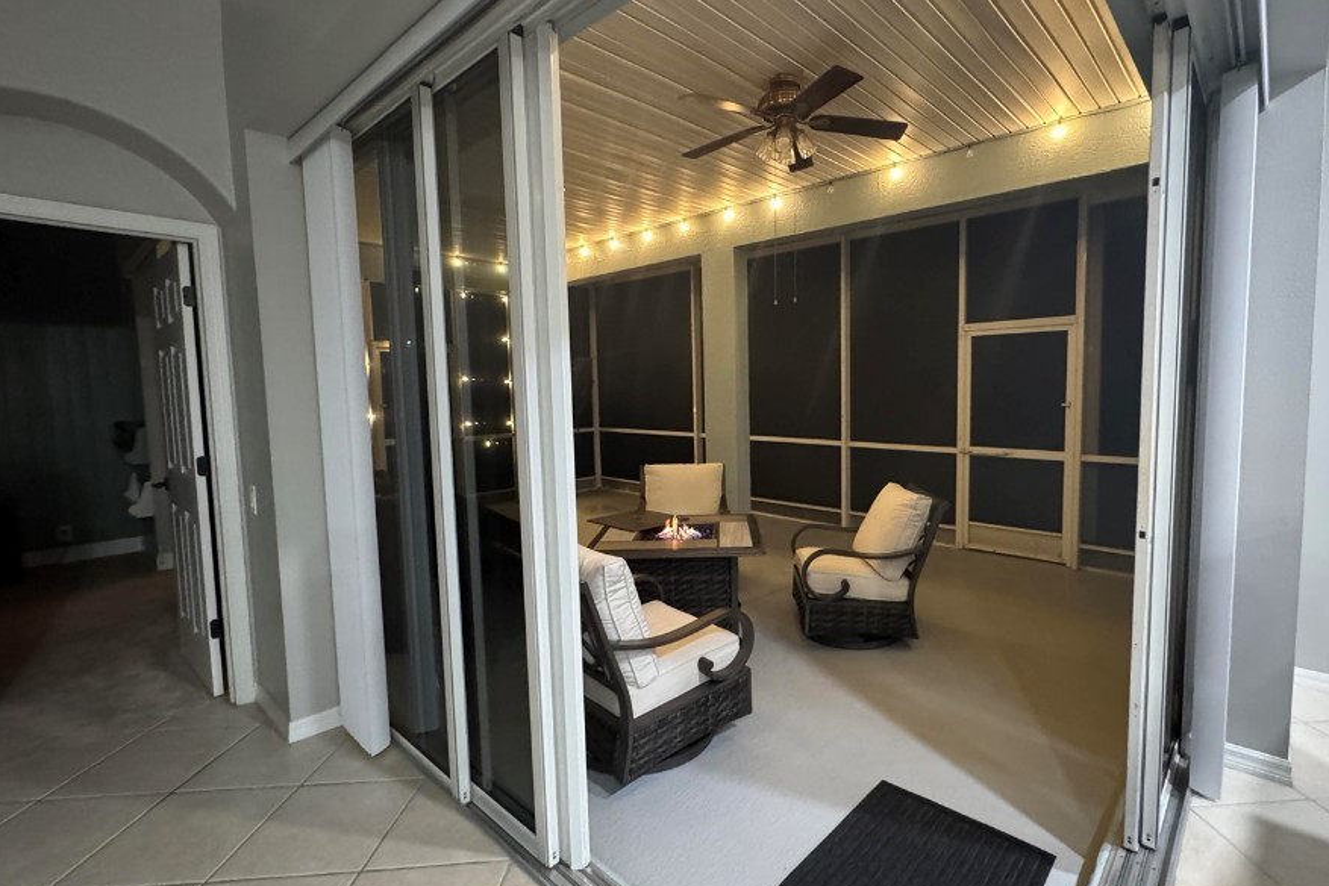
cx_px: 749
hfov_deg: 92.8
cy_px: 435
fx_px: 628
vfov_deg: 70.5
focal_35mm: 17
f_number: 2.2
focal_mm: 2.22
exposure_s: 1/40
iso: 1250
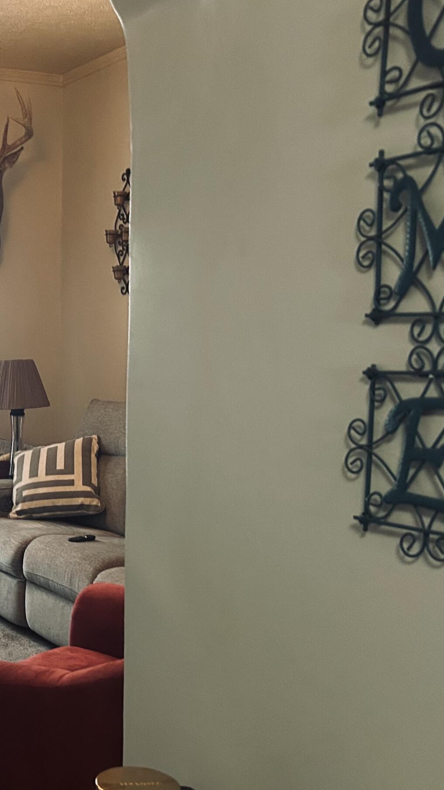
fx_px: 984
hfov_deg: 23.7
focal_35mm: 47
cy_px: 461
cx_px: -58
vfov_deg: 43.6
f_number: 1.5
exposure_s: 1/60
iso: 320
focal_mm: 5.7
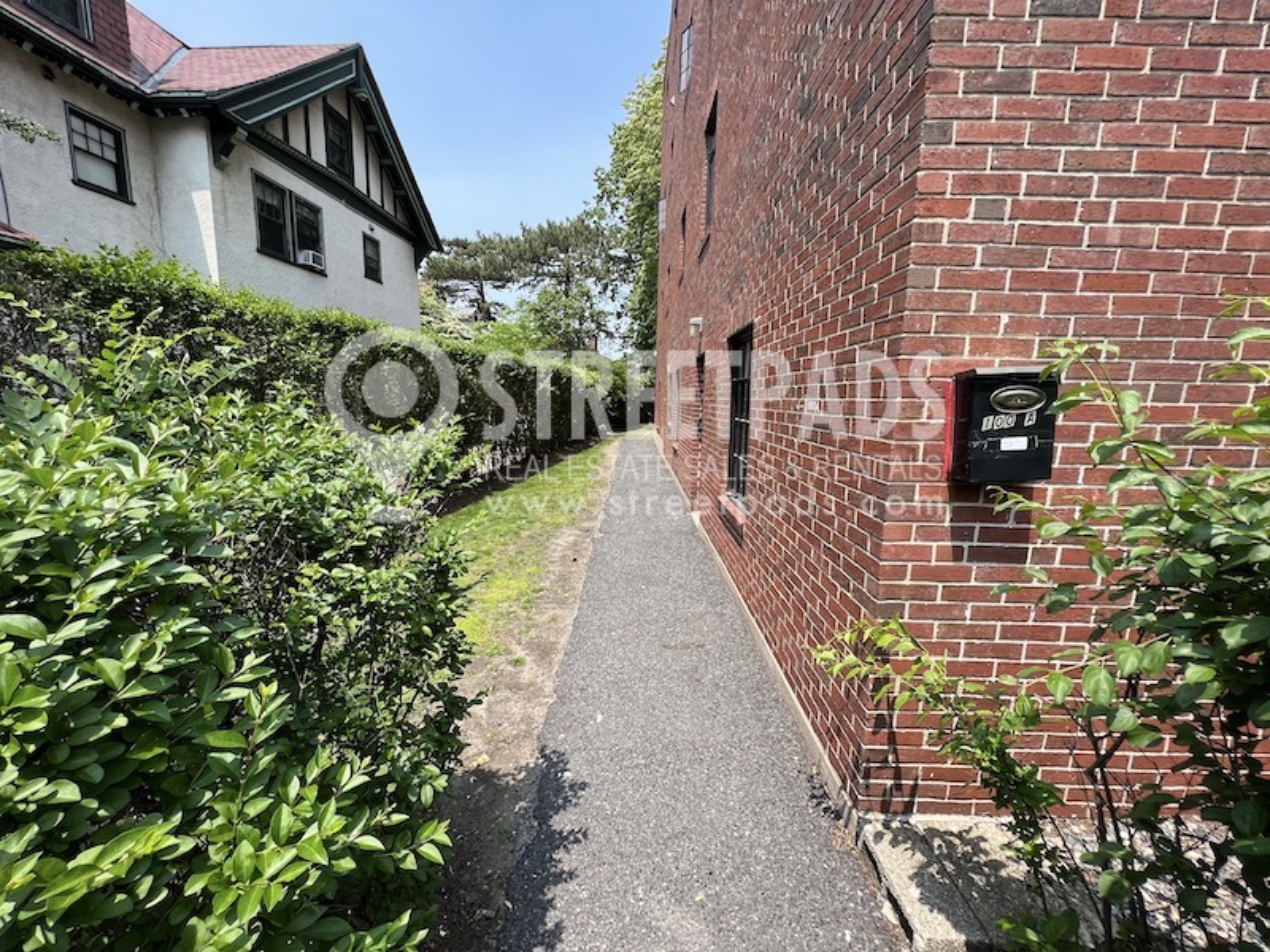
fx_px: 477
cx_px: 635
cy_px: 476
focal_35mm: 13
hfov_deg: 106.2
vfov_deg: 89.9
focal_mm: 1.57
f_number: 1.8
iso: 32
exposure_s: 1/626
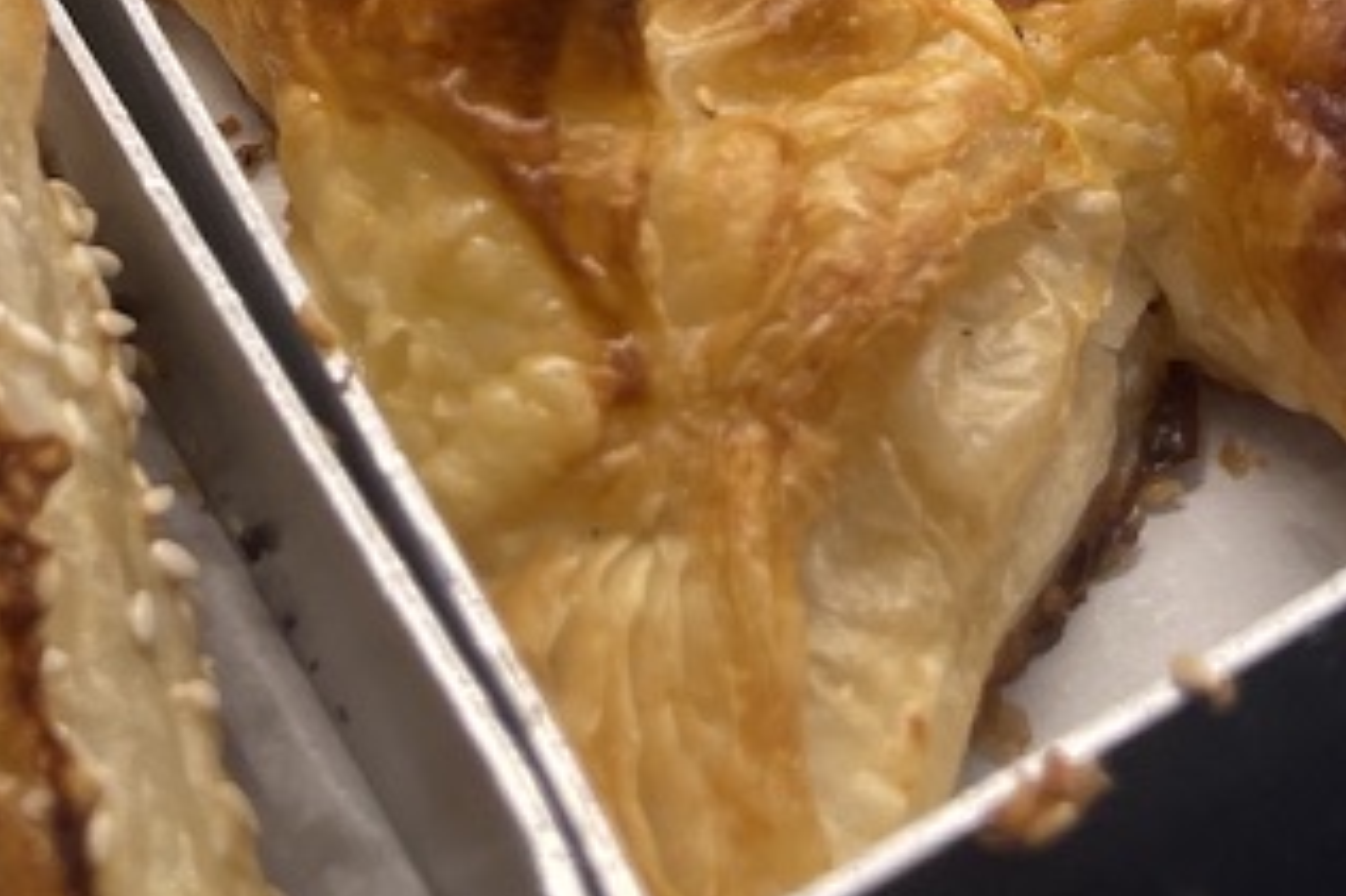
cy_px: -1040
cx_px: 743
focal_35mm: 84
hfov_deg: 24.2
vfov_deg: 13.3
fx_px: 3139
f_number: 1.6
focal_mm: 5.1
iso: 32
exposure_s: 1/435
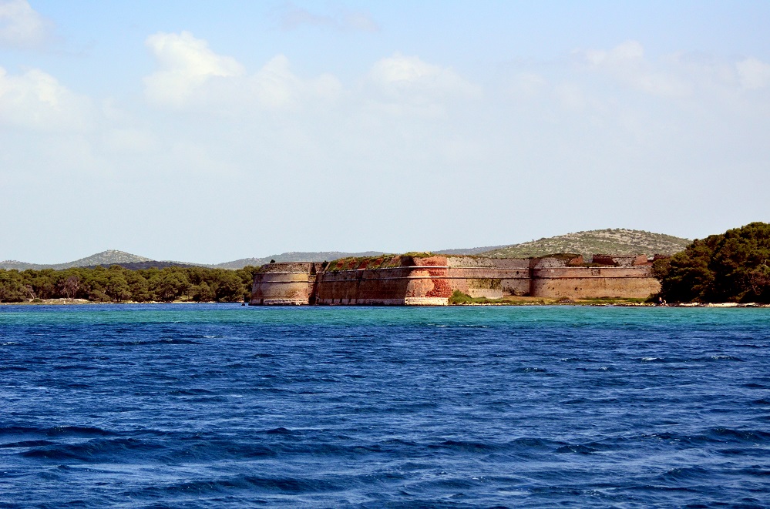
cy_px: 254
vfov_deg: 13.0
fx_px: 2240
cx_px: 385
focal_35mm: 105
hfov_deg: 19.5
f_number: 4.5
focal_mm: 70
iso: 900
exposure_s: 1/8000
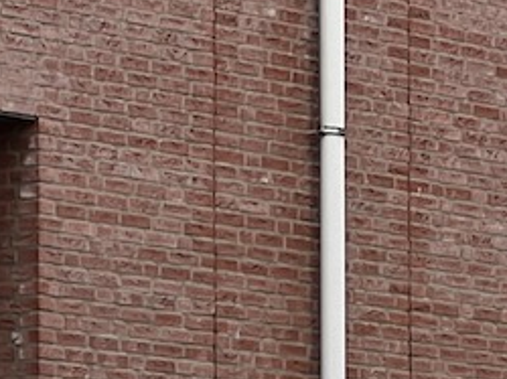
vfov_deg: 3.0
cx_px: 578
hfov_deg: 4.0
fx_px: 7214
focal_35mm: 493
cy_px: 859
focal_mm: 9
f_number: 2.8
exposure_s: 1/99
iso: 32
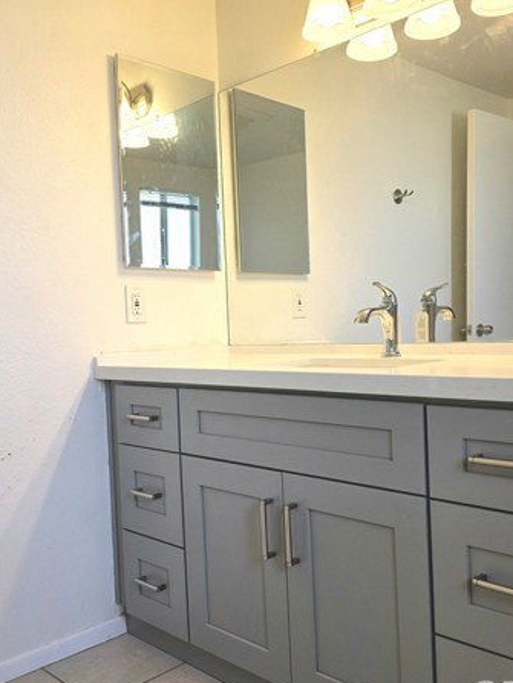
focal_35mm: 33
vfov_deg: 55.3
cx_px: 251
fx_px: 651
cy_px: 349
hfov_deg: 43.0
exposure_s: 1/120
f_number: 1.4
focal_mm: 6.5
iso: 20
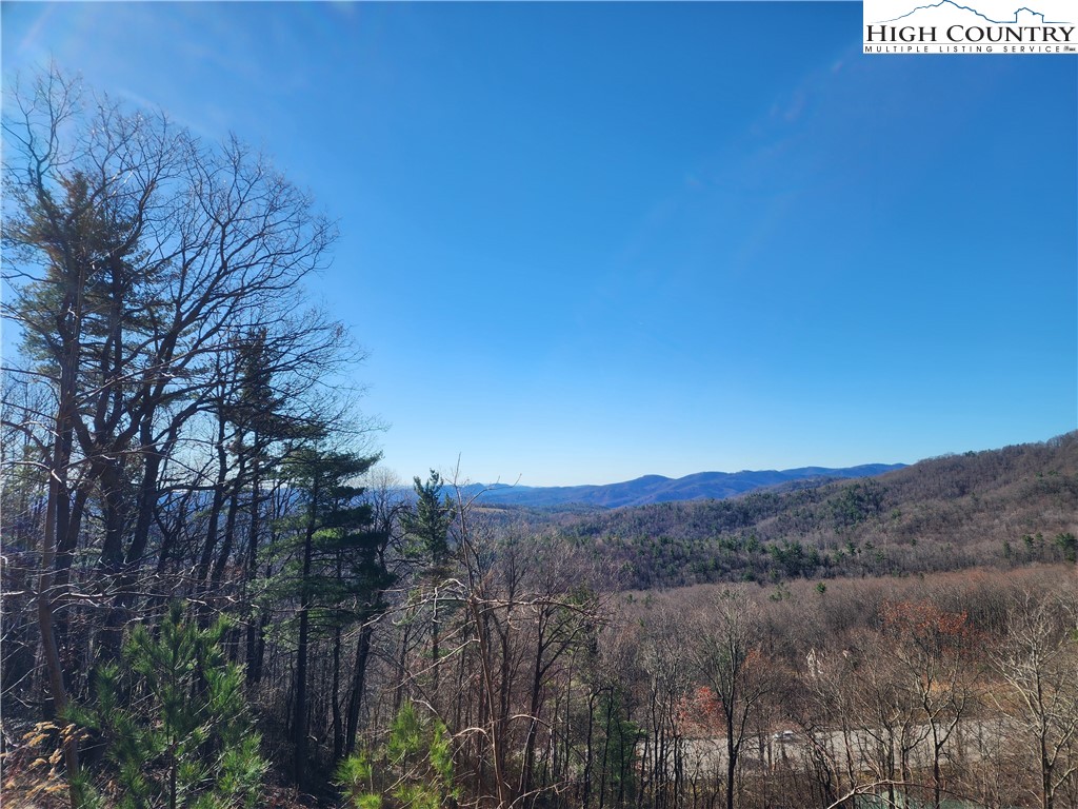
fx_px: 716
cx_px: 539
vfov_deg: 58.9
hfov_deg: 73.9
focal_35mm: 23
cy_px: 404
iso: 12
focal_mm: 6.4
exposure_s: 1/904
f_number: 1.8
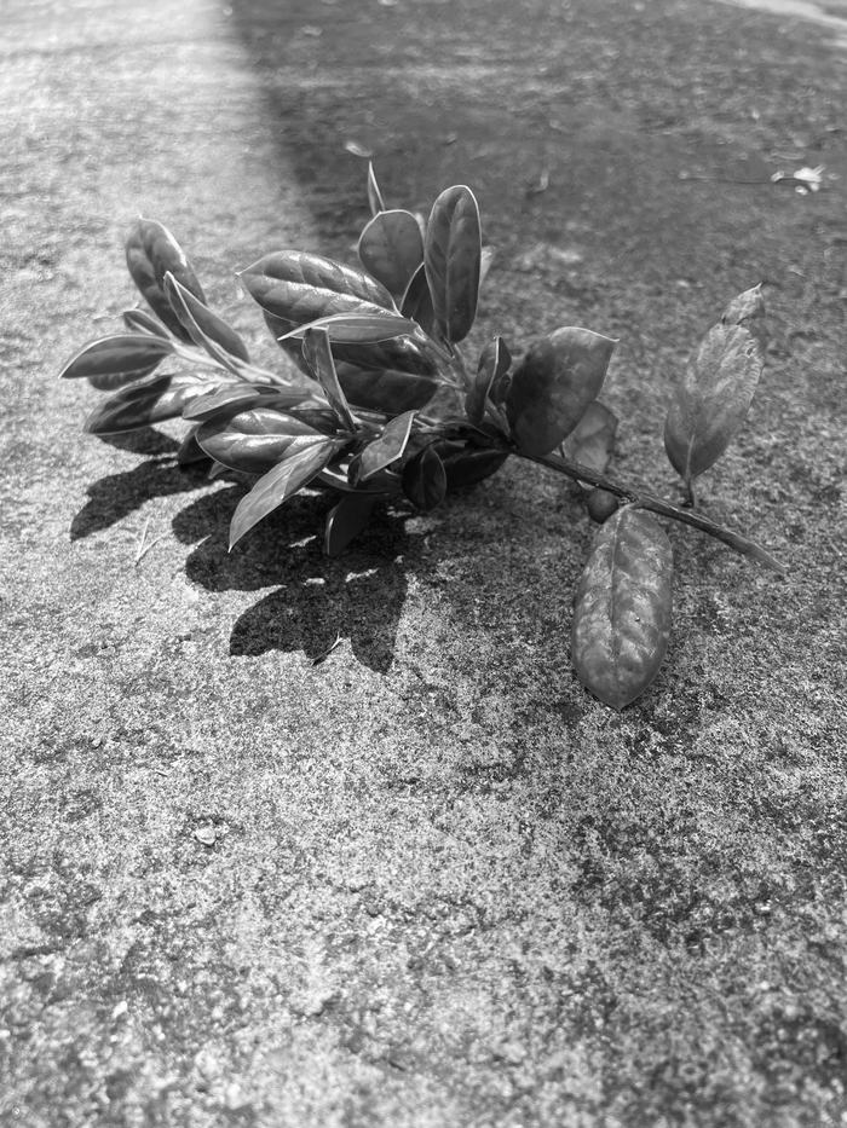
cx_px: 424
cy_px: 564
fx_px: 848
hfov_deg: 53.1
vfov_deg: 67.3
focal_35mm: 26
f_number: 1.6
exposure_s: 1/1261
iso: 32
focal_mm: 4.2
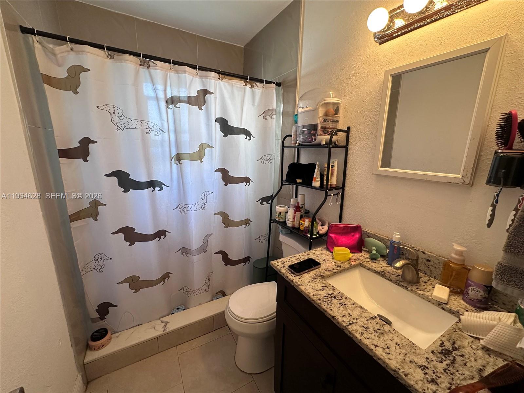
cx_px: 262
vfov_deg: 85.7
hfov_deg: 102.1
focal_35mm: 14
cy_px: 196
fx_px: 212
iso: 160
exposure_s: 1/120
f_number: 2.2
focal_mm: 2.22
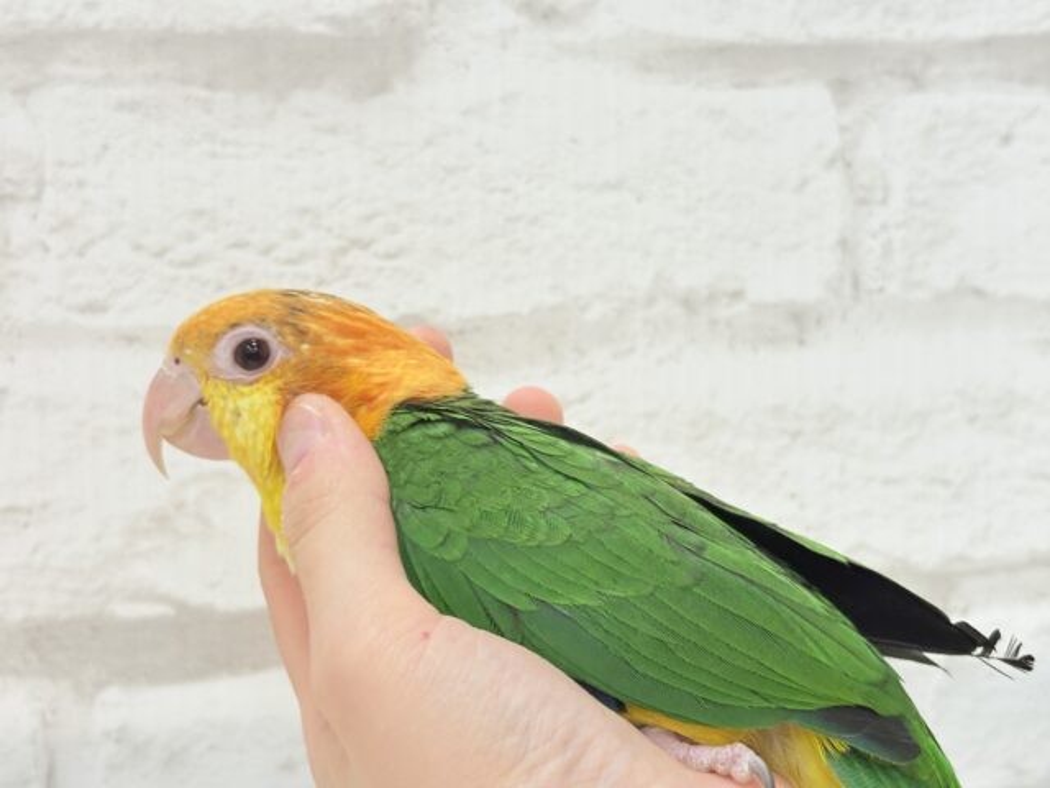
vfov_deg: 28.0
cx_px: 525
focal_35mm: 52
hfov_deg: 36.8
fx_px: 1577
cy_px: 394
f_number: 1.6
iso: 50
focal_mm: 5.96
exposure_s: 1/50
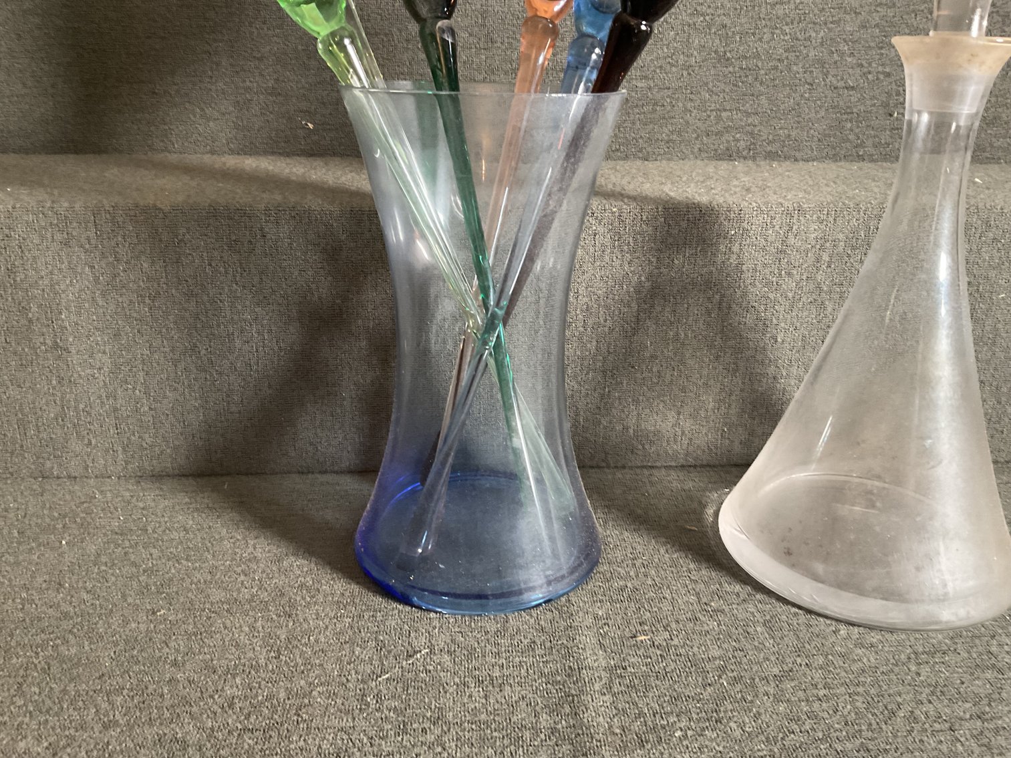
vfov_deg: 48.2
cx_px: 506
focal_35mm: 29
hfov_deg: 61.7
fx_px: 847
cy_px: 379
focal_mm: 3
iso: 200
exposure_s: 1/40
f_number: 1.8
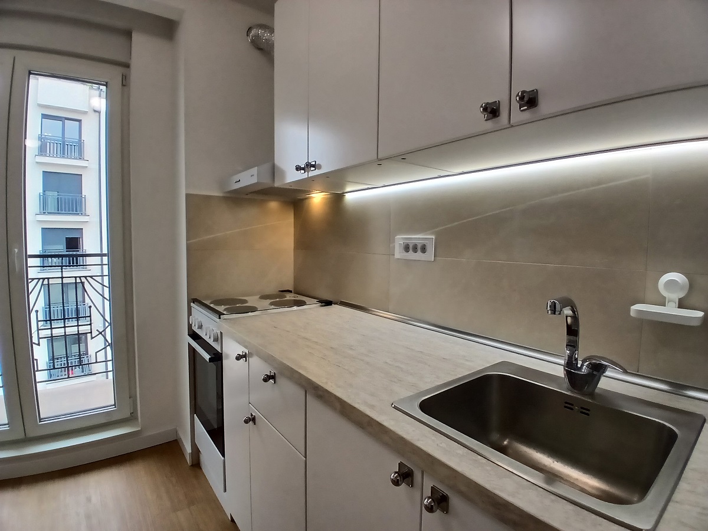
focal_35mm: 17
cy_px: 266
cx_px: 354
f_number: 2.2
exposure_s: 1/100
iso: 100
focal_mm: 1.4
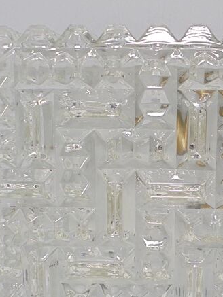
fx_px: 601
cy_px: 215
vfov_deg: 27.5
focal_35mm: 70
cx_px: 158
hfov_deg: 20.9
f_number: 4
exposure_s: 1/60
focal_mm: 6.1
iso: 100
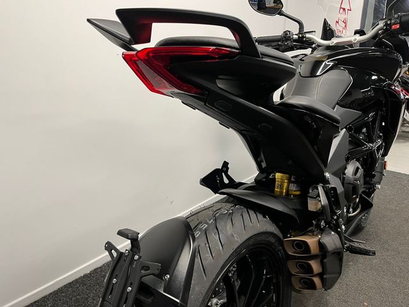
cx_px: 204
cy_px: 154
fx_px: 307
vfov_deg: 53.1
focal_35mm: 26
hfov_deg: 67.3
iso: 100
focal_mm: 5.1
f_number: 1.6
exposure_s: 1/50
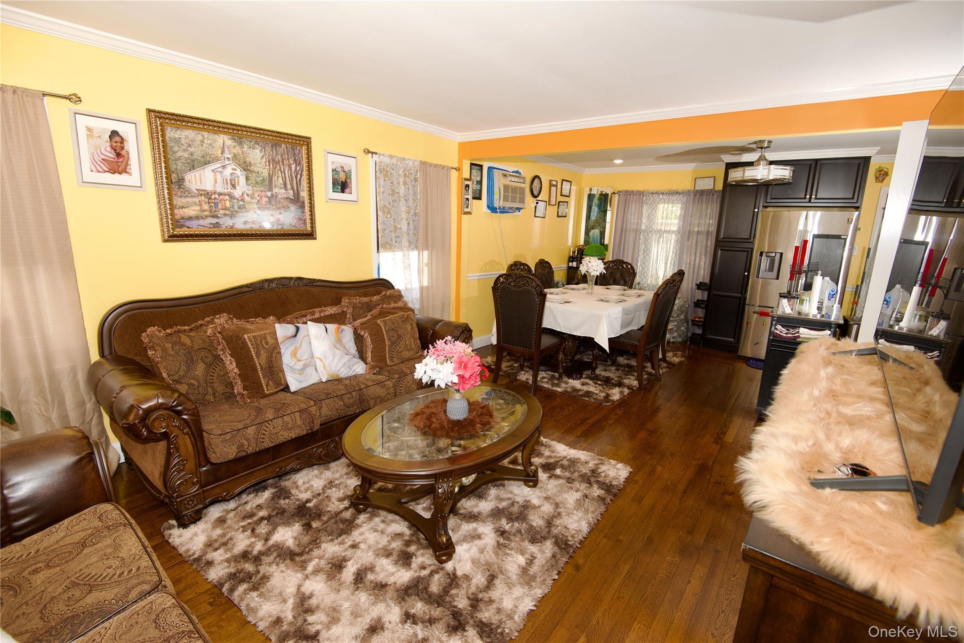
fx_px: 428
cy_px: 322
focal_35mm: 16
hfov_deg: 96.7
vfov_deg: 73.8
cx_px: 482
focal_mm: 16
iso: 400
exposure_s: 1/80
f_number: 6.3
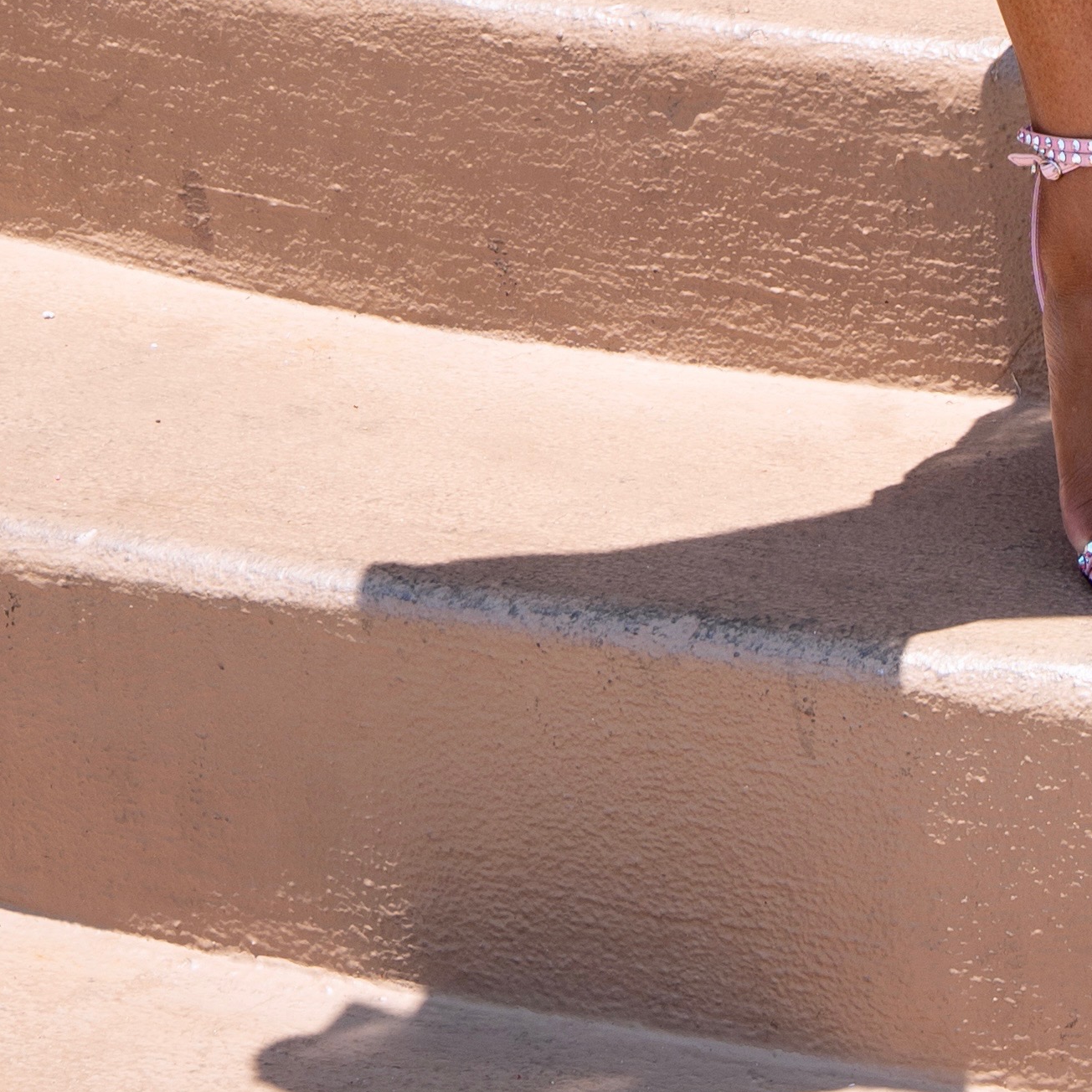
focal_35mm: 139
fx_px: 4971
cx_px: 1553
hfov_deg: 12.1
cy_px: -1444
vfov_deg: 10.8
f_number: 9
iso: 100
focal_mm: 30.5
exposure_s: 1/125
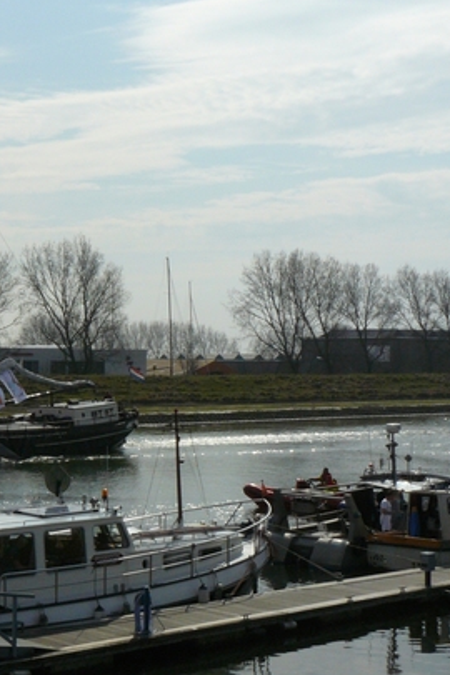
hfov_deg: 18.1
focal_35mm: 74
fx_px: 1387
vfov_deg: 27.3
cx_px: 45
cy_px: 312
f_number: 8
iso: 200
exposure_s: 1/1300
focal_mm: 8
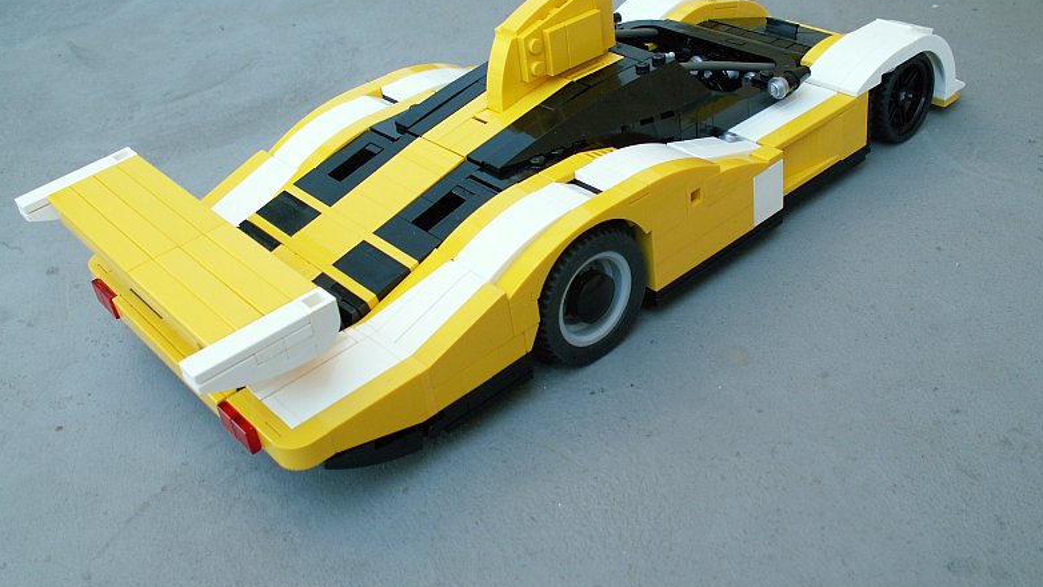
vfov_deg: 30.3
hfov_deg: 51.6
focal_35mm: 39
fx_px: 1079
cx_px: 513
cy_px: 213
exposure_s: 1/100
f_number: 2.8
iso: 50
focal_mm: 5.86
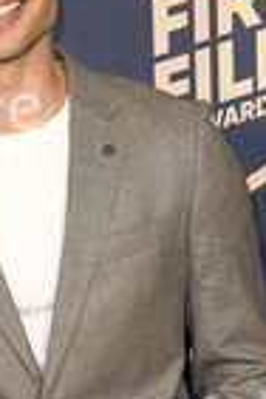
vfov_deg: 13.1
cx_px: -11
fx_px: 1729
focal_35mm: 156
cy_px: 303
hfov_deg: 8.7
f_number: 5
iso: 640
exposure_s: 1/320
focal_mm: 55
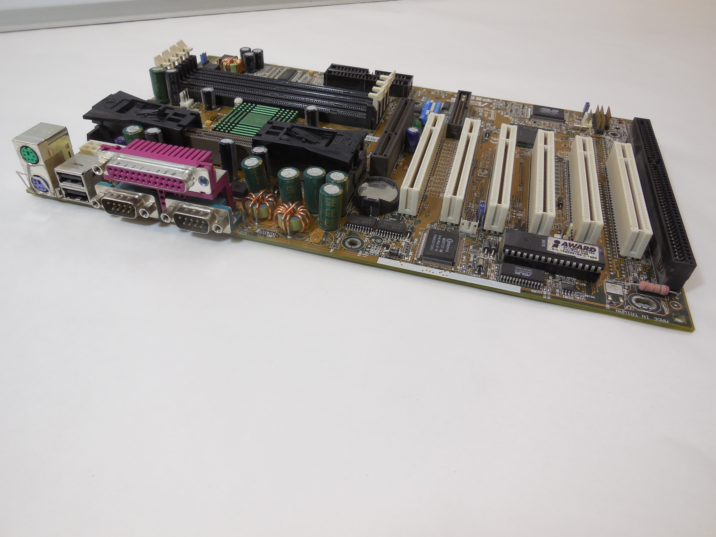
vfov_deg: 54.9
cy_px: 268
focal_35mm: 25
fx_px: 517
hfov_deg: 69.4
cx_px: 358
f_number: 3.1
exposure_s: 1/80
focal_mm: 4.5
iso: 125
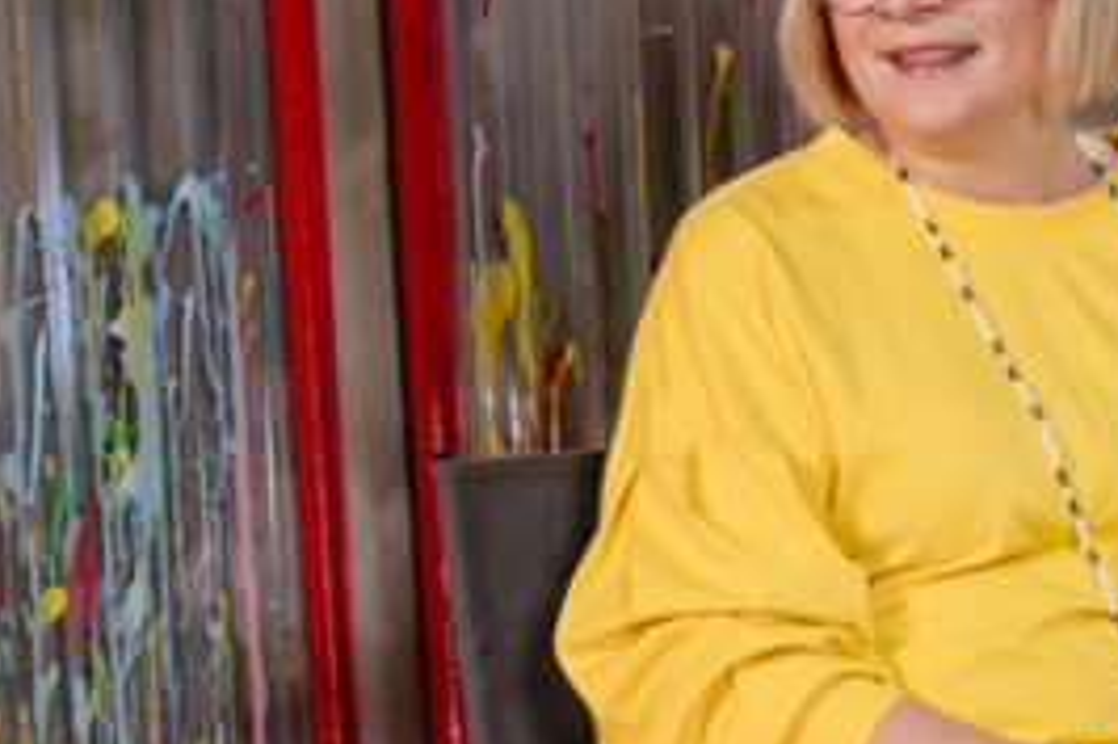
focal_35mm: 131
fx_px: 4066
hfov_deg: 13.7
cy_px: 271
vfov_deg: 10.4
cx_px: 2118
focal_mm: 34
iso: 3200
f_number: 4
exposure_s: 1/800
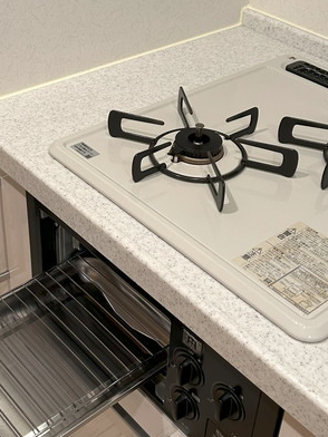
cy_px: 200
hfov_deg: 27.5
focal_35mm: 53
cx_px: 136
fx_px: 670
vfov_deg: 36.1
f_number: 1.5
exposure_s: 1/100
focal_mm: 5.7
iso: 100
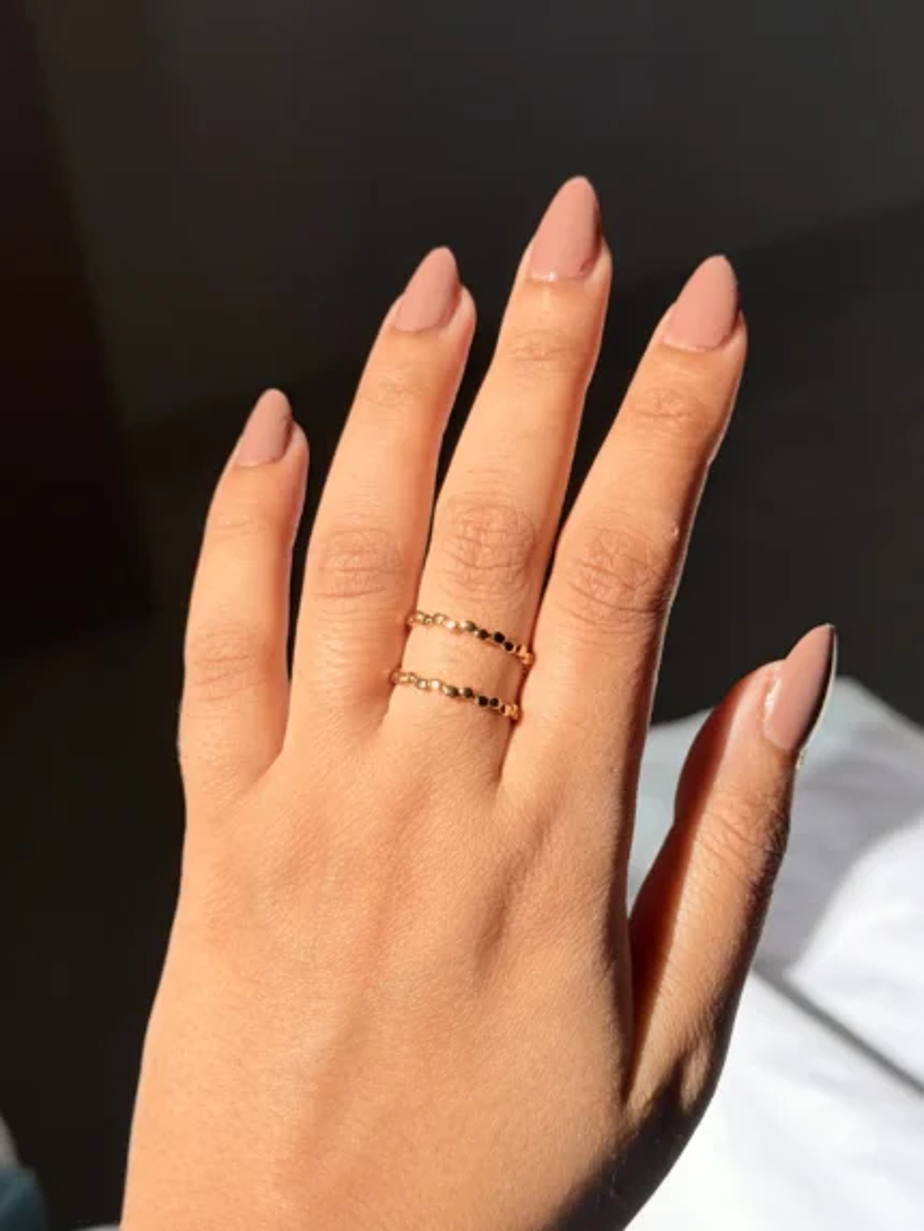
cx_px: 462
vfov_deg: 39.6
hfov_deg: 30.3
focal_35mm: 48
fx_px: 1708
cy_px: 616
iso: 64
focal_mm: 6.76
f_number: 1.78
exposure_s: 1/3534
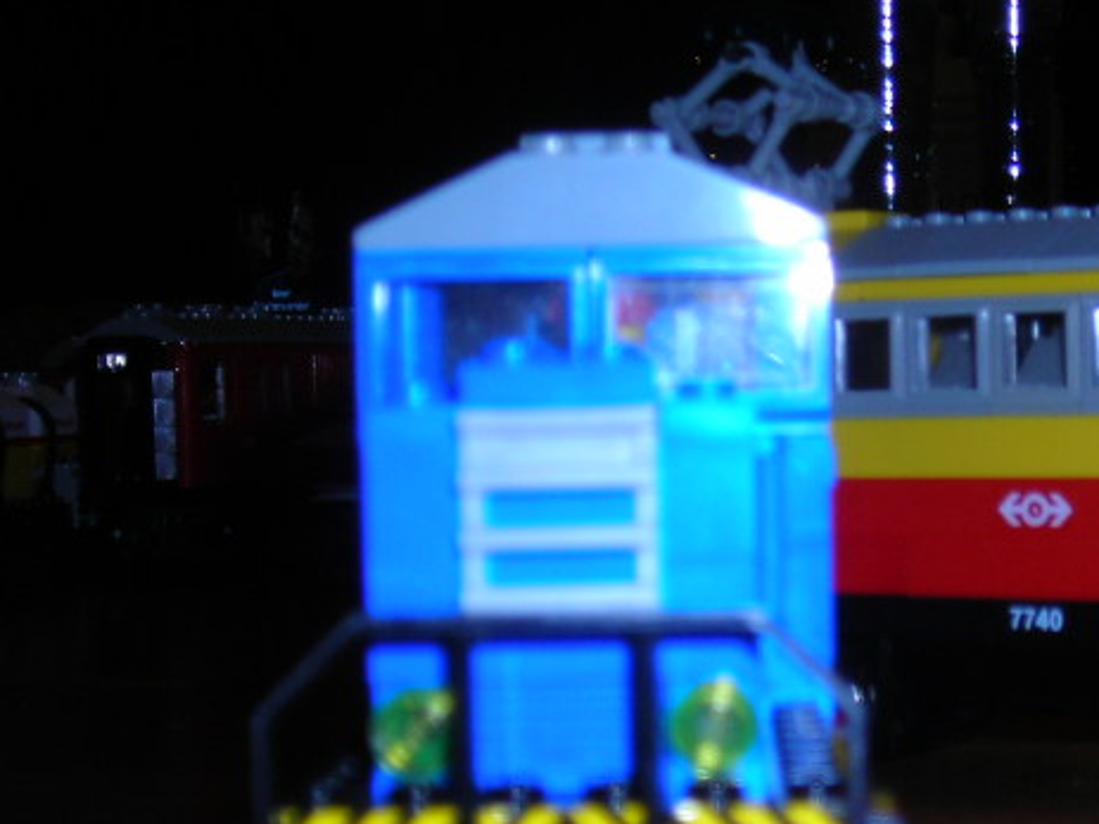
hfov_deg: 23.1
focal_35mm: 84
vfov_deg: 17.4
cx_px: 831
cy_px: 677
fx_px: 2666
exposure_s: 1/60.1
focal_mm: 6.3
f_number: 3.2
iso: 50
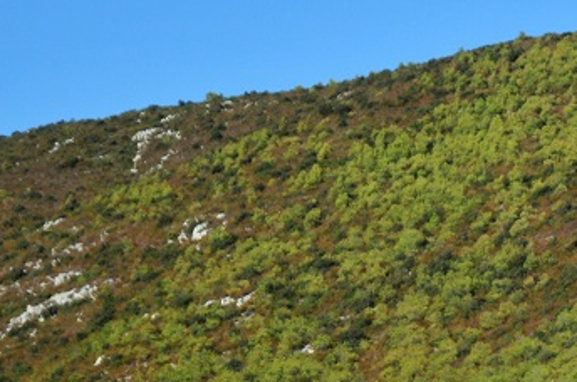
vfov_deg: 6.2
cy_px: 436
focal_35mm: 218
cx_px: 606
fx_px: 3488
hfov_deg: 9.4
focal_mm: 50
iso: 250
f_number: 2.8
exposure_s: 1/6400
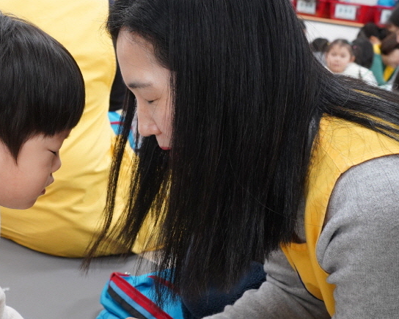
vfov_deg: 26.2
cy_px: 142
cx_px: 103
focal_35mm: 58
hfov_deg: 31.9
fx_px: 685
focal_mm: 28
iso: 2500
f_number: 6.3
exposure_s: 1/50
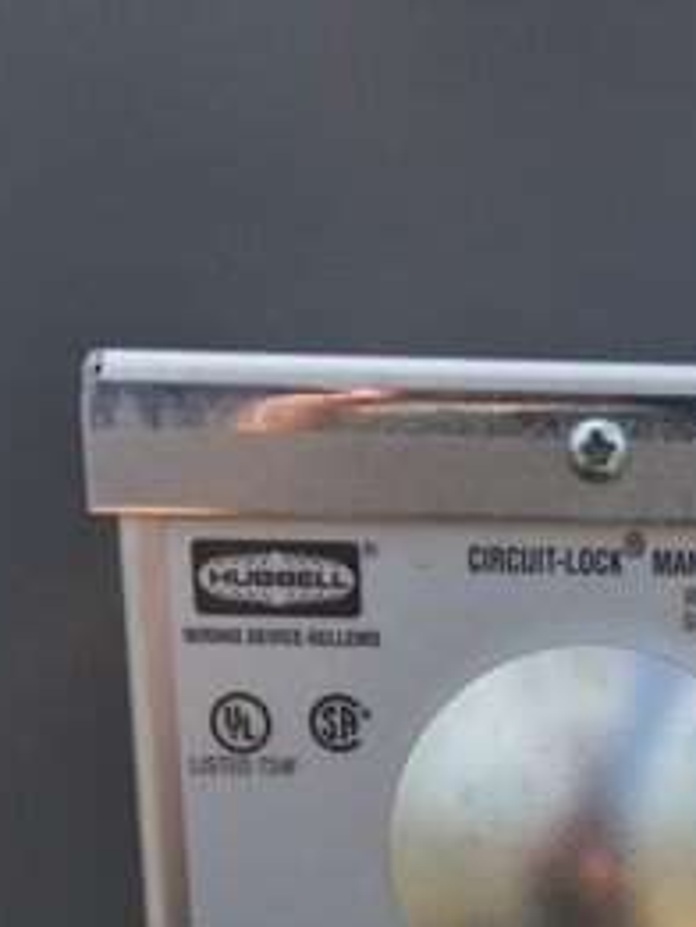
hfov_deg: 20.1
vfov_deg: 25.0
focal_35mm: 71
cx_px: 692
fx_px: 1902
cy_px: 1076
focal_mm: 4.15
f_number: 2.2
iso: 25
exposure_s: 1/718
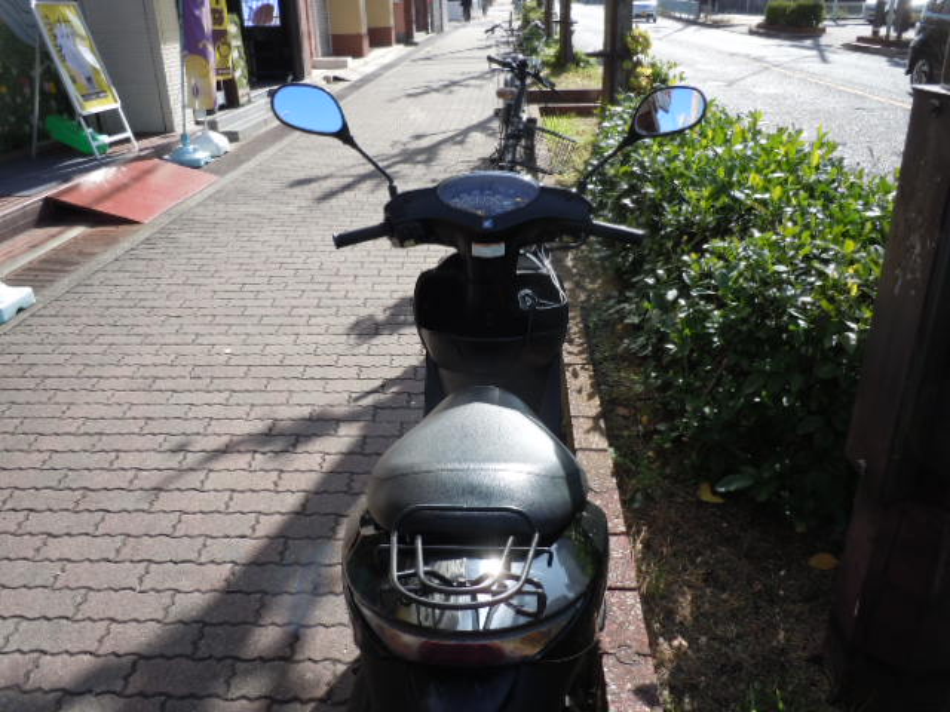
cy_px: 356
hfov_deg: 63.4
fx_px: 768
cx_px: 475
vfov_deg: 49.7
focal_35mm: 28
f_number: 3.7
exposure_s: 1/320
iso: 100
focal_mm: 5
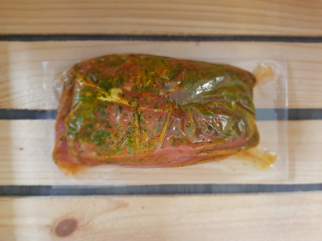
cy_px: 120
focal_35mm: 26
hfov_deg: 67.3
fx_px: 242
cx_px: 161
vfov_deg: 53.1
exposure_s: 1/50
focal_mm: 4.2
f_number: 1.7
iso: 200
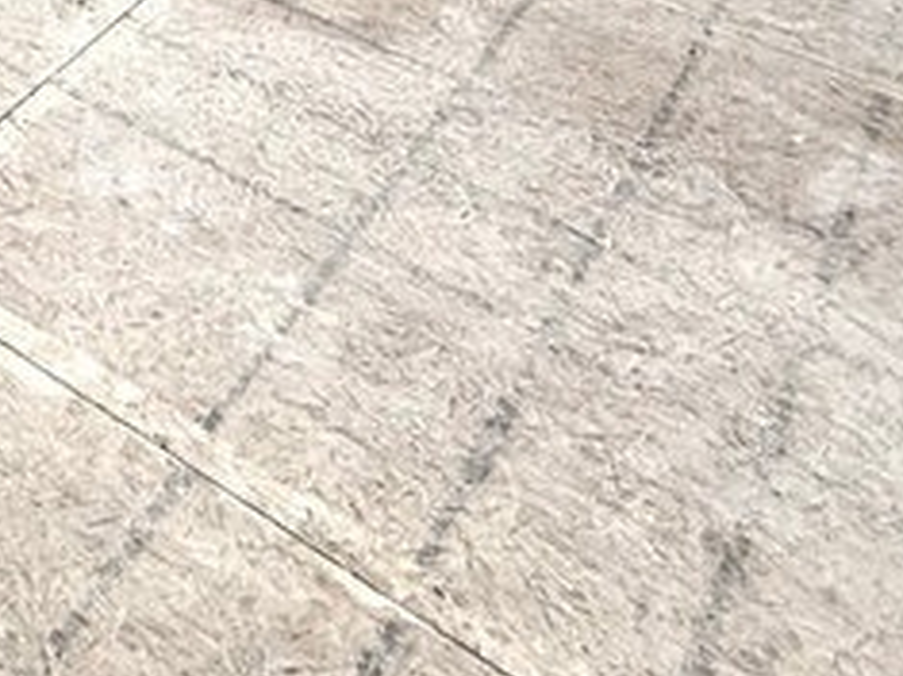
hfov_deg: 26.3
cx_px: -307
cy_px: -661
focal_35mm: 61
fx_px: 1590
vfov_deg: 17.5
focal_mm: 2.22
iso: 80
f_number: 2.2
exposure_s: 1/99
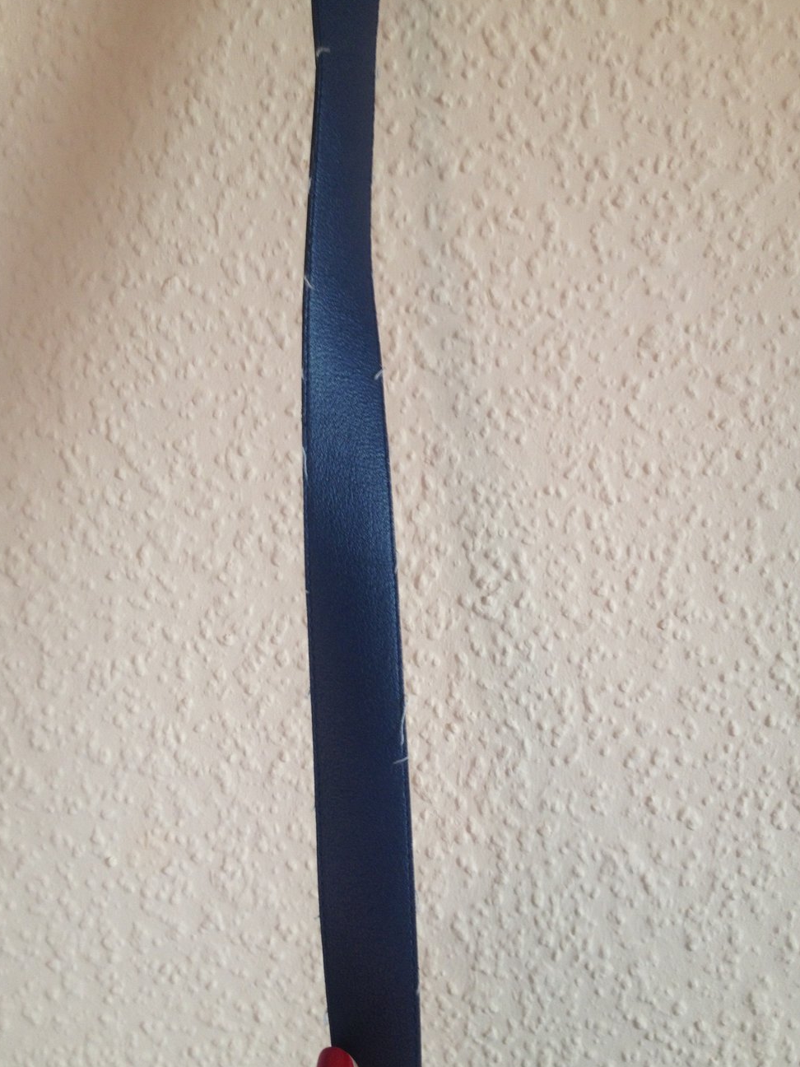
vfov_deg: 51.4
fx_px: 1109
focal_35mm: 36
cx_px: 393
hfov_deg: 39.7
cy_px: 543
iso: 64
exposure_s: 1/20
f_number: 2.4
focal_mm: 4.28
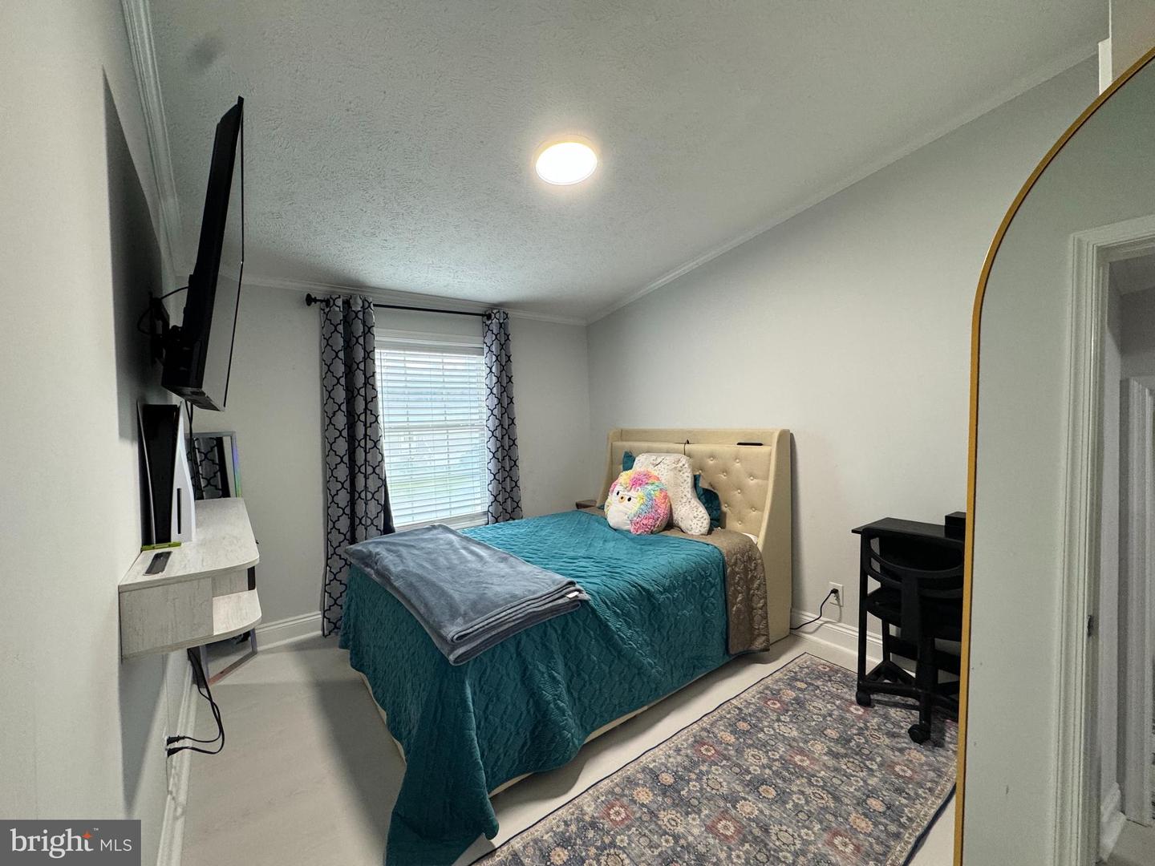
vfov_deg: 85.7
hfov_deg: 102.1
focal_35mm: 14
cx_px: 578
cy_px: 433
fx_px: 467
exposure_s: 1/60
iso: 200
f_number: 2.2
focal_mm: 2.22
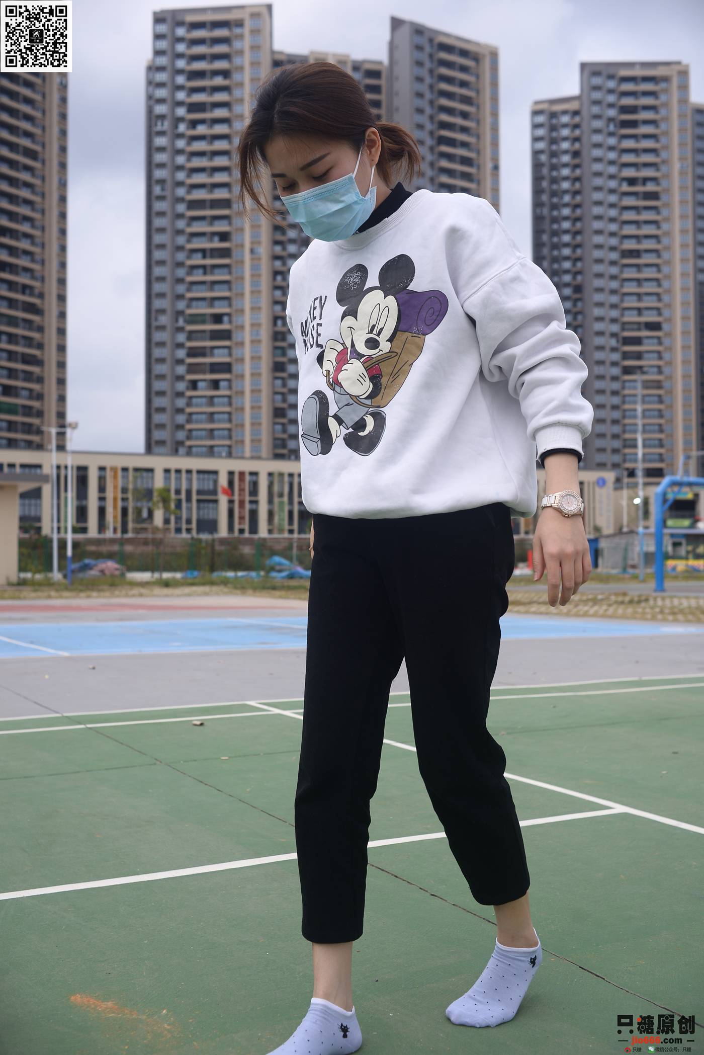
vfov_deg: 54.4
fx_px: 1026
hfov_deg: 37.9
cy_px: 528
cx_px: 352
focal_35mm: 35
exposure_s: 1/640
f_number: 5.6
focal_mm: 35
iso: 125
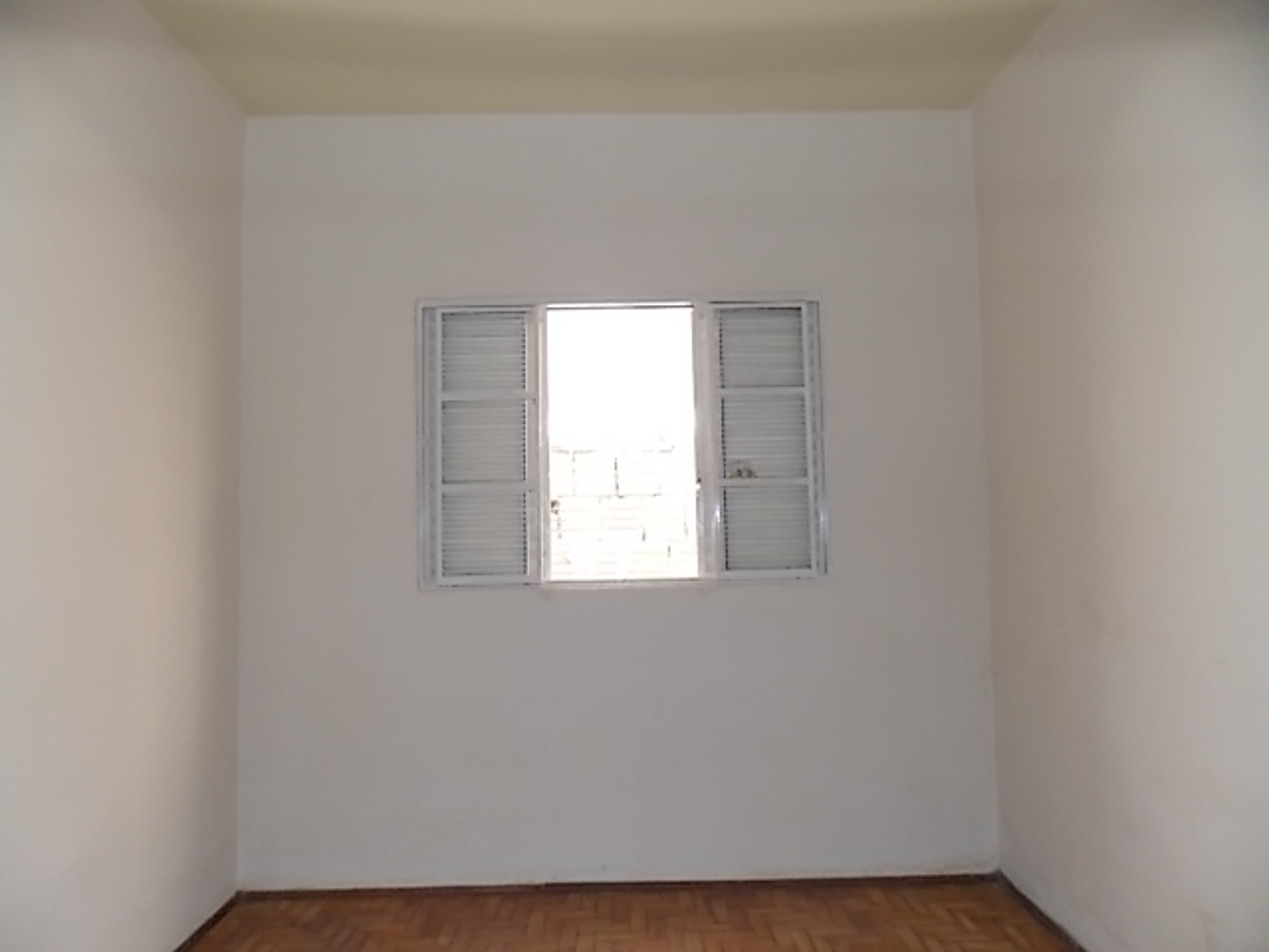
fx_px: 843
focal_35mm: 23
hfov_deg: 73.9
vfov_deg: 58.9
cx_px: 634
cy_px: 476
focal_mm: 4
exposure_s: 1/30
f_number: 3.1
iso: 125
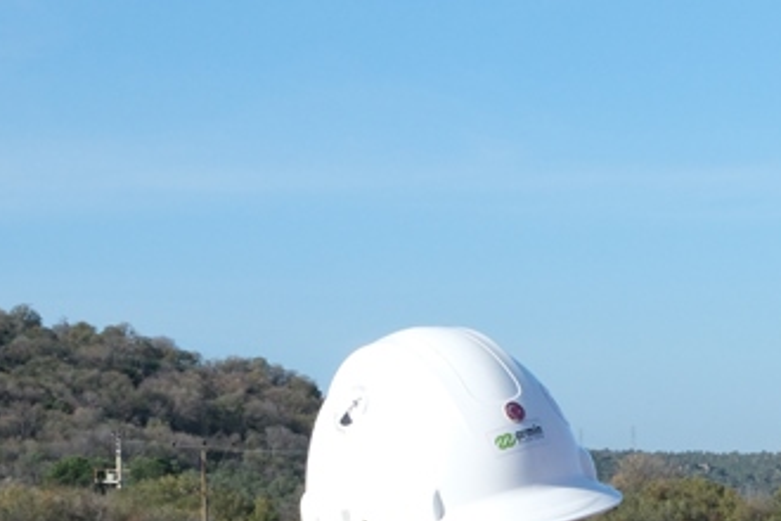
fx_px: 3297
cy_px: 731
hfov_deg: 13.1
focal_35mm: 152
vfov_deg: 8.9
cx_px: 968
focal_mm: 32.5
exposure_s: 1/320
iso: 800
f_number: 16
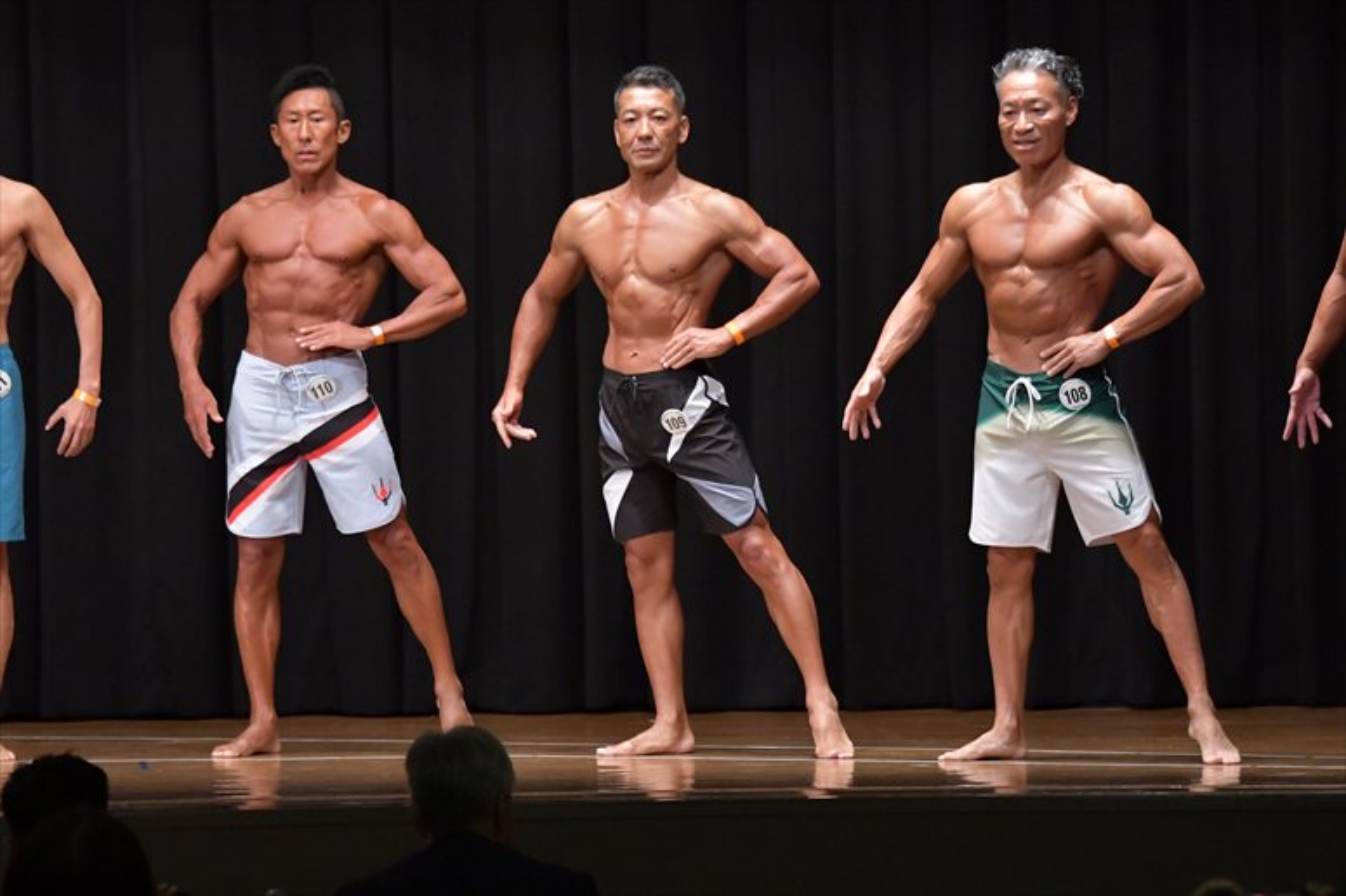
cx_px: 673
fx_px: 6988
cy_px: 448
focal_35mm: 187
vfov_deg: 7.3
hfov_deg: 11.0
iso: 6400
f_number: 5.6
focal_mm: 125
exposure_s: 1/400
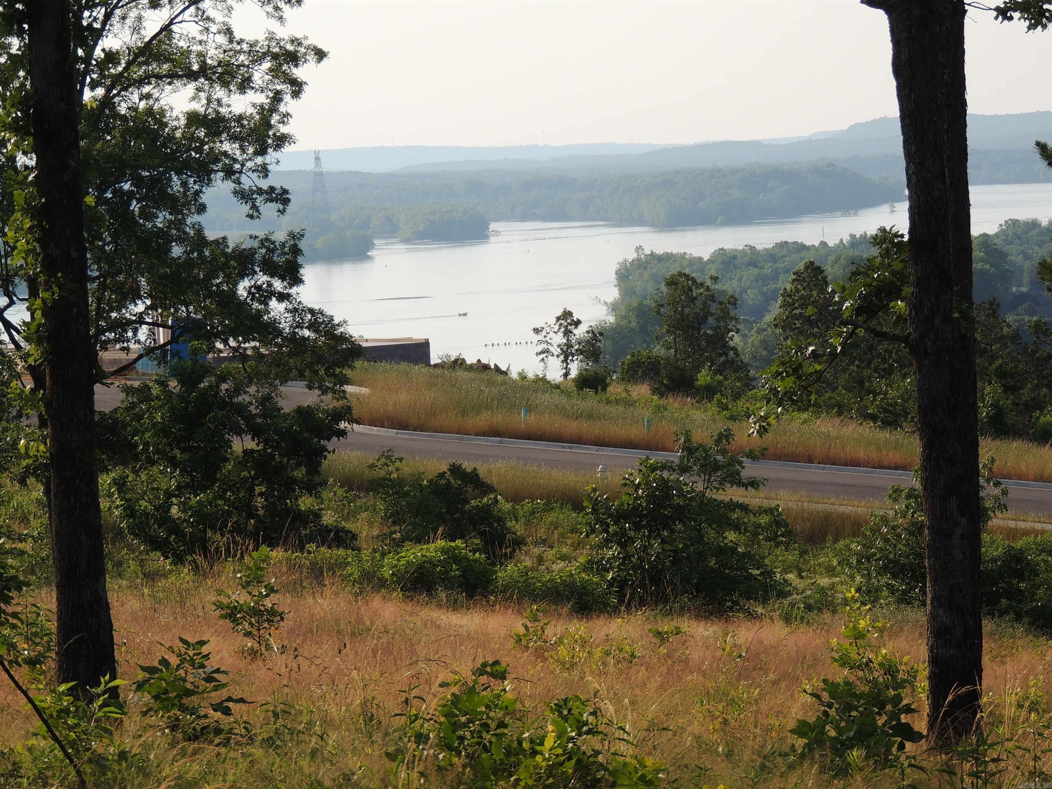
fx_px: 5622
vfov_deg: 8.0
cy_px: 394
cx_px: 526
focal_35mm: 185
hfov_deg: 10.7
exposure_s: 1/640
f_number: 4.6
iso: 100
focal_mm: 33
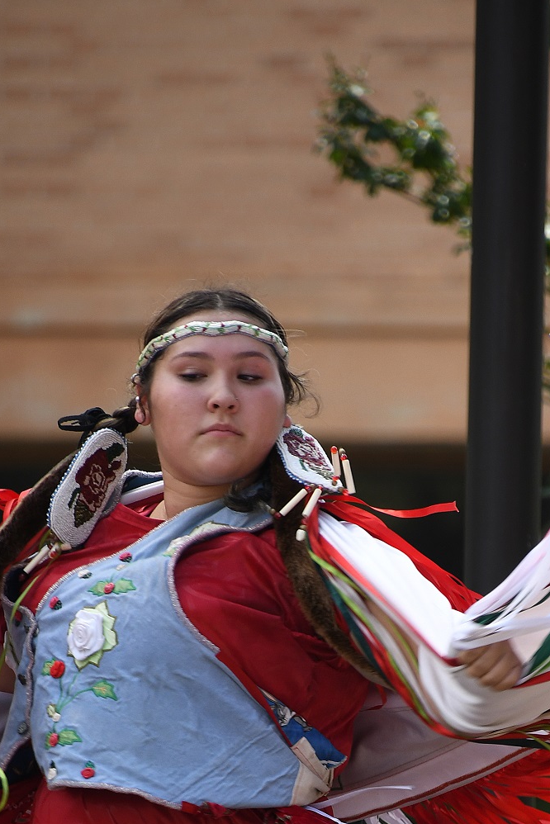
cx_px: 349
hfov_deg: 1.6
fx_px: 20128
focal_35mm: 879
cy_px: 786
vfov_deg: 2.3
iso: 400
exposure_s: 1/500
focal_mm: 300
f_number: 8
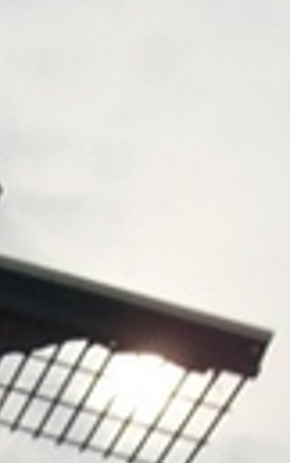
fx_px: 2483
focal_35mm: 197
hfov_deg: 6.4
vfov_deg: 10.4
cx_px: -394
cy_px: 607
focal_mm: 7.1
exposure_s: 1/250
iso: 80
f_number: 9.9
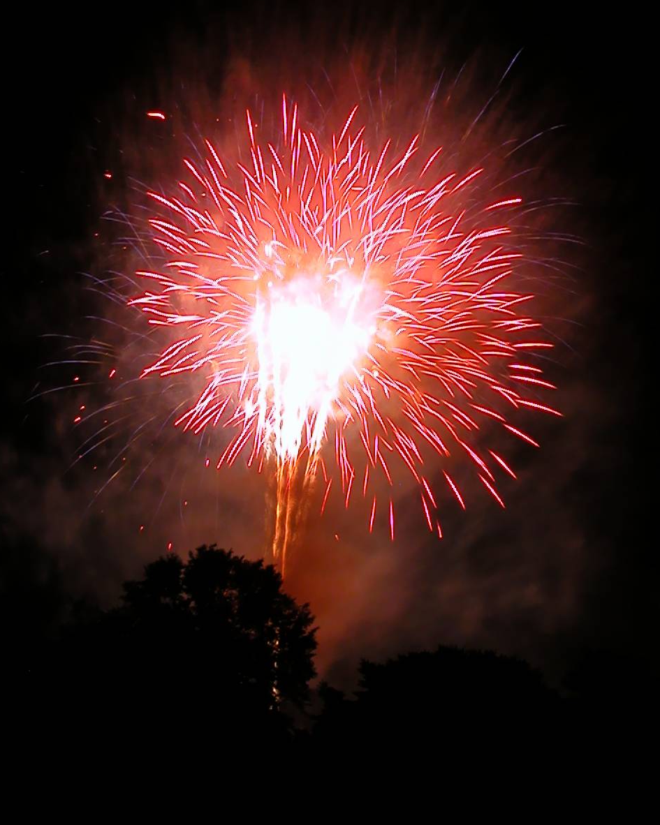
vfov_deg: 49.1
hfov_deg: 40.1
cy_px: 391
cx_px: 332
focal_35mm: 37
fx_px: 904
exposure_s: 2.1
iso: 100
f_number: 7.1
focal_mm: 8.9
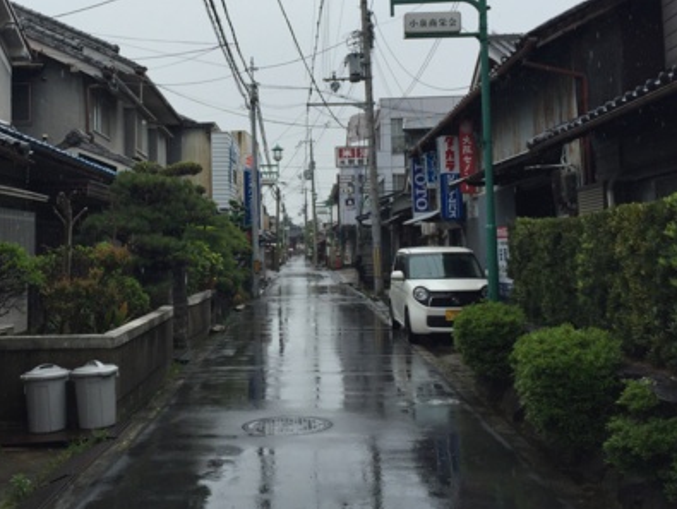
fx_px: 861
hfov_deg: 42.6
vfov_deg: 32.6
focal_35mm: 44
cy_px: 163
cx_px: 261
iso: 32
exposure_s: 1/942
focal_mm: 4.15
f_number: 2.2
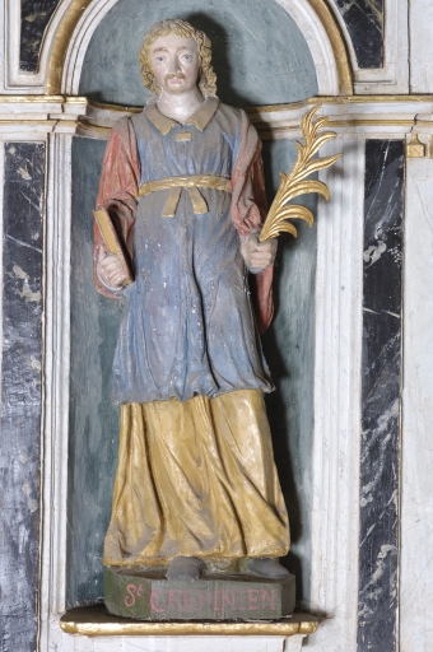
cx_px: 216
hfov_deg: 14.7
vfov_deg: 21.9
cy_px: 326
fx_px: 1682
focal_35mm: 93
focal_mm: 62
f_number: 11
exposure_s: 1/30
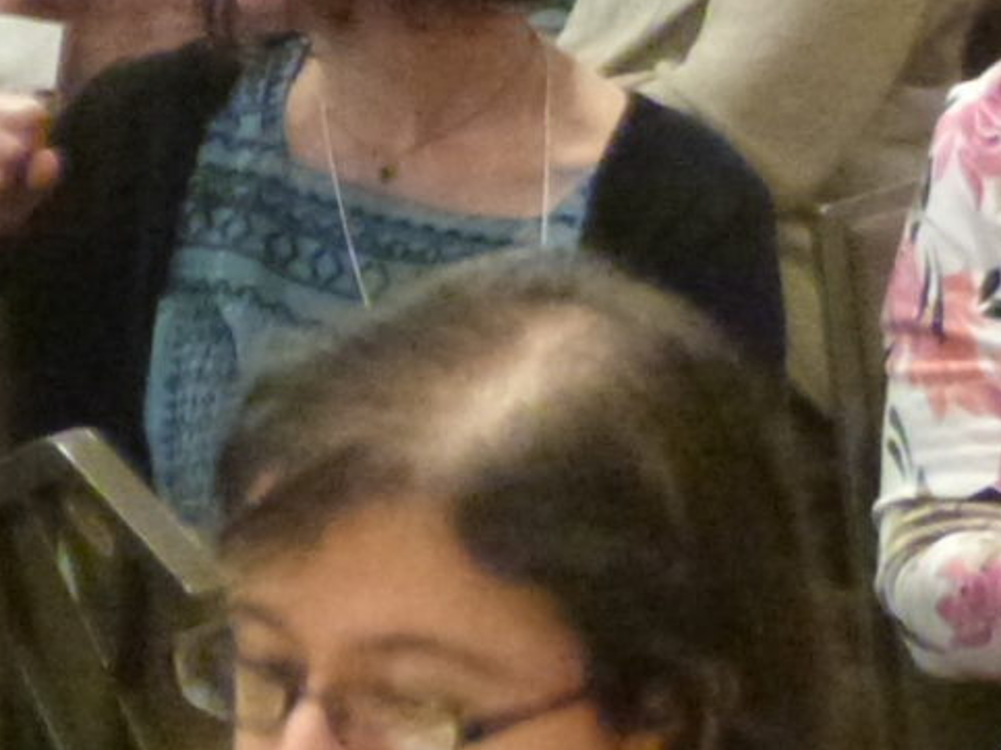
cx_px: 249
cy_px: -87
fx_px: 11044
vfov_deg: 3.9
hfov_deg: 5.2
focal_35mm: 382
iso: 800
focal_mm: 12.9
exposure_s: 1/13
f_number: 3.3
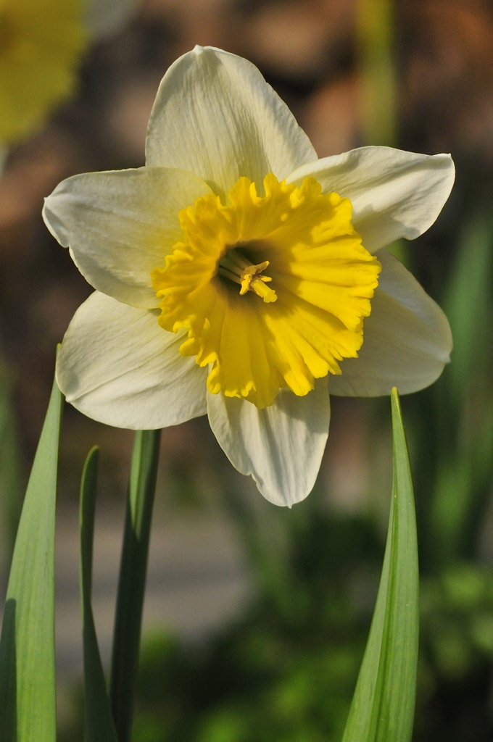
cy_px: 371
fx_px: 3089
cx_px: 246
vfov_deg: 13.7
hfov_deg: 9.1
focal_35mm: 150
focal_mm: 100
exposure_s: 1/2000
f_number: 8
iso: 1000
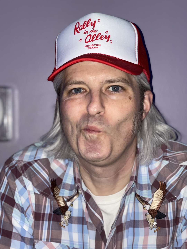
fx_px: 461
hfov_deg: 22.9
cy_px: 124
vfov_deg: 30.3
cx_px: 94
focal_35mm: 64
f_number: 2.2
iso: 100
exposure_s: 1/34
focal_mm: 7.5
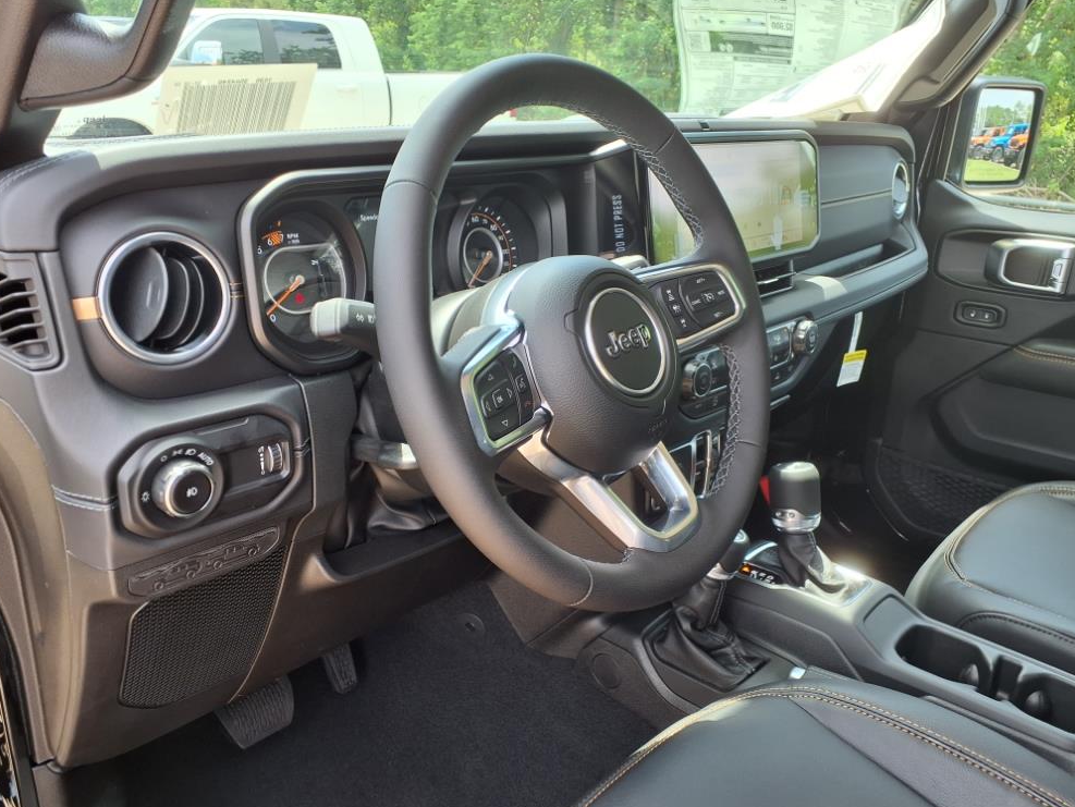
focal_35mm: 28
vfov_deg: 49.8
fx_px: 870
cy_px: 414
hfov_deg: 63.4
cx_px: 526
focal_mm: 3.58
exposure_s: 1/161
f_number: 1.9
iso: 40
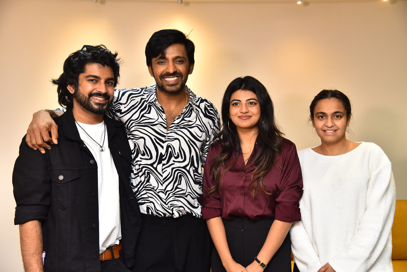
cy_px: 136
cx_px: 204
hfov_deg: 41.1
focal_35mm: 48
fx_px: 543
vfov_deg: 28.1
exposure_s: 1/125
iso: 1000
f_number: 4
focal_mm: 48
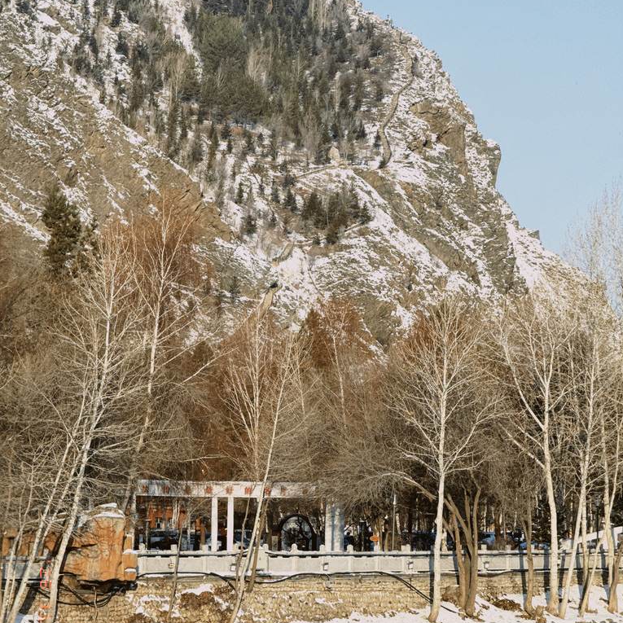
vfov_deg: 12.3
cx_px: 312
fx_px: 2891
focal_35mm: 142
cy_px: 293
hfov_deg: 12.3
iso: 50
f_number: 2.8
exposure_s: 1/1248
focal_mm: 15.66
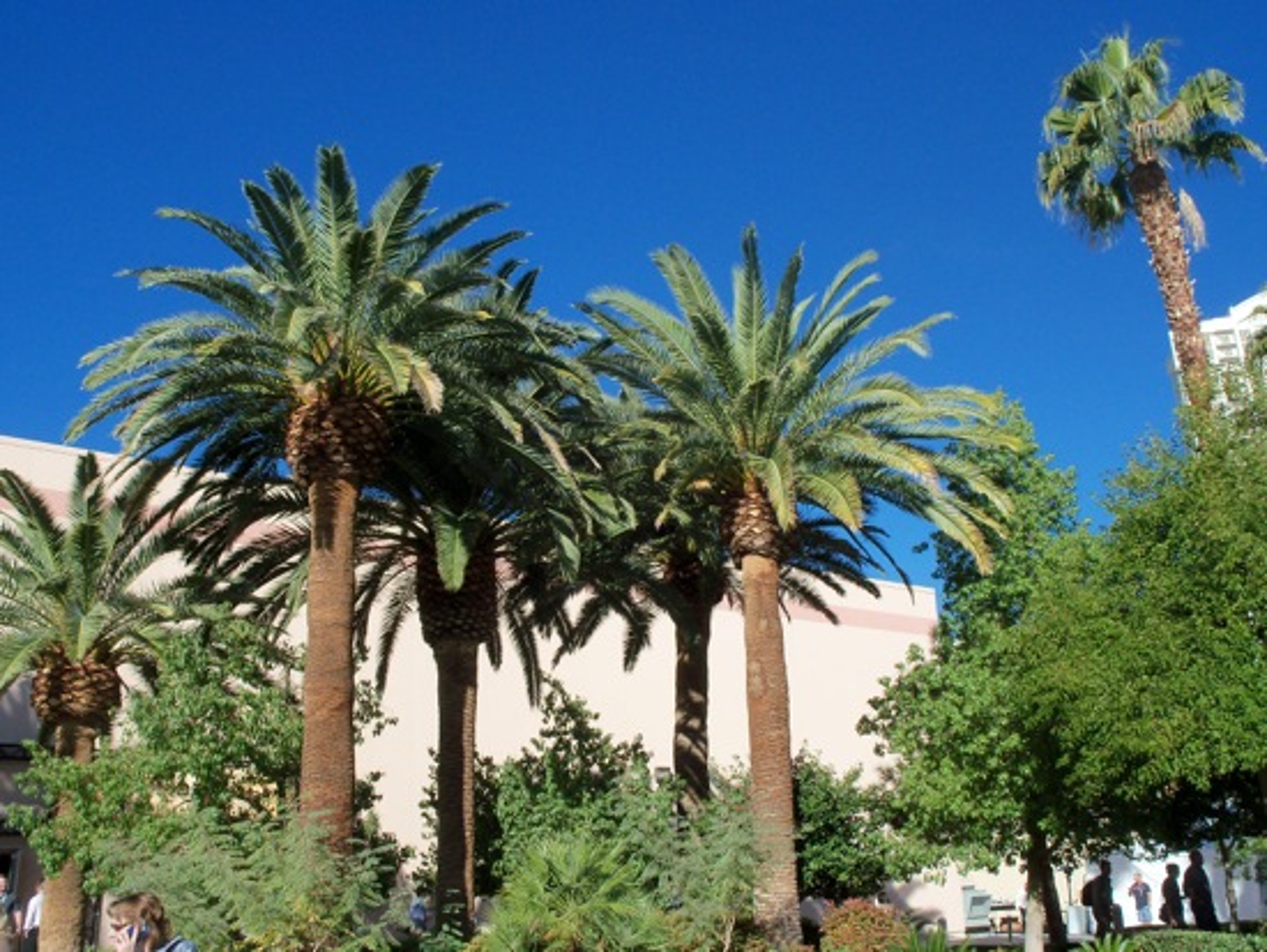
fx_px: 1282
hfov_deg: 52.6
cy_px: 476
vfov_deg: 40.7
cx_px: 634
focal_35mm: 35
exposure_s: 1/320
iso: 80
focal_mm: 6.3
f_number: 5.5
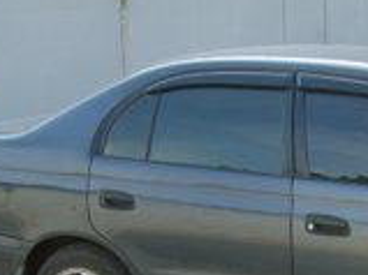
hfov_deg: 21.6
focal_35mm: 88
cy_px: 296
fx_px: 935
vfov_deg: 16.3
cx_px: 354
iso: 50
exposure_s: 1/125
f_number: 2.8
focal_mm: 5.8
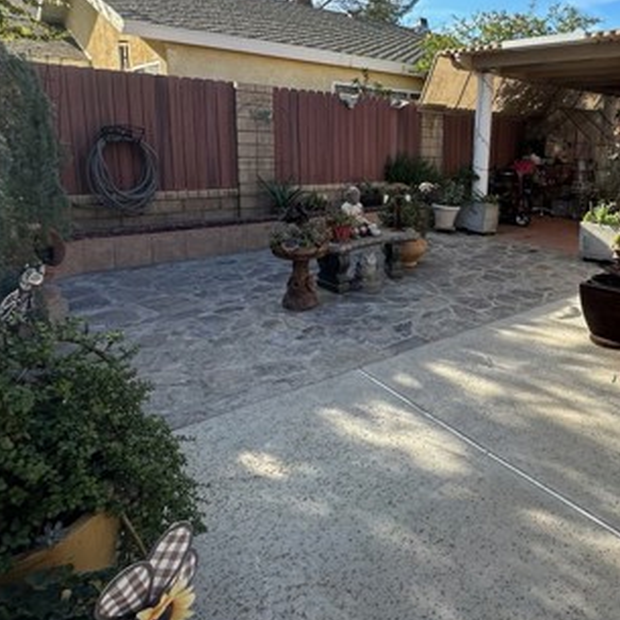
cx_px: 466
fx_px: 527
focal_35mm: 26
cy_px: 240
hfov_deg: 57.8
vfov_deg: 60.3
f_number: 2.2
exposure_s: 1/336
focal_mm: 2.22
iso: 40
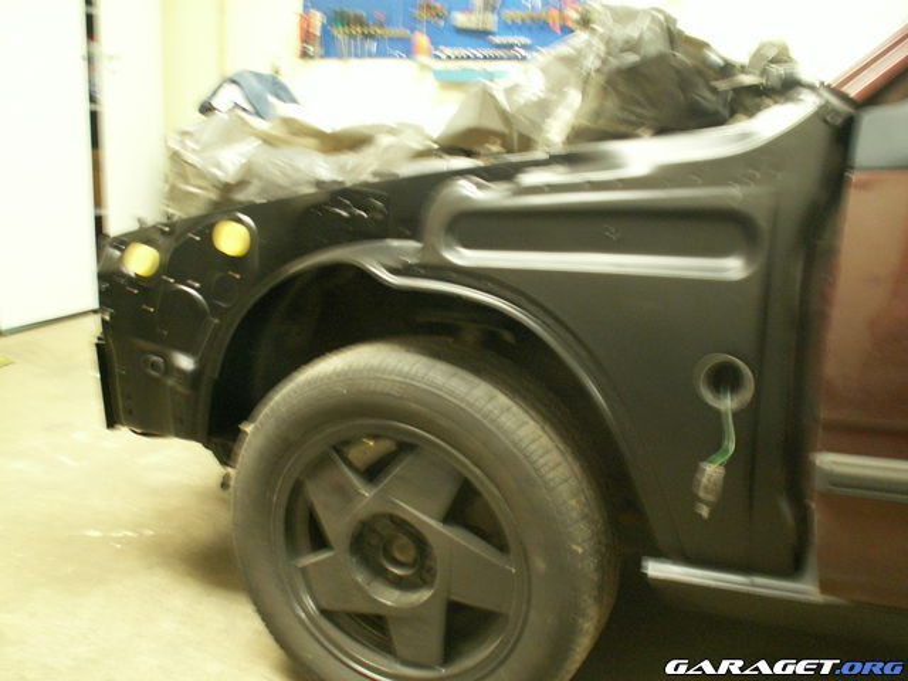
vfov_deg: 40.7
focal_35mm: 35
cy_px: 340
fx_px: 918
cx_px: 454
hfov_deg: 52.6
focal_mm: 5.86
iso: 160
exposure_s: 1/2
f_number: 2.8
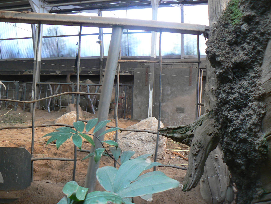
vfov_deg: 39.7
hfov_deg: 51.4
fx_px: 282
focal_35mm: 36
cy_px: 102
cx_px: 136
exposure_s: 1/30
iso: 125
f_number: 2.8
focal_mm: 6
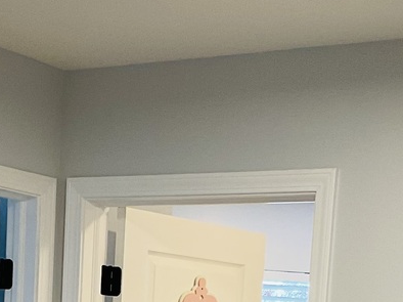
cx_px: 182
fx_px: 1233
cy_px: 513
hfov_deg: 18.6
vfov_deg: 12.9
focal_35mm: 106
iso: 64
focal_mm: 3
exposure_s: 1/60
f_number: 1.8
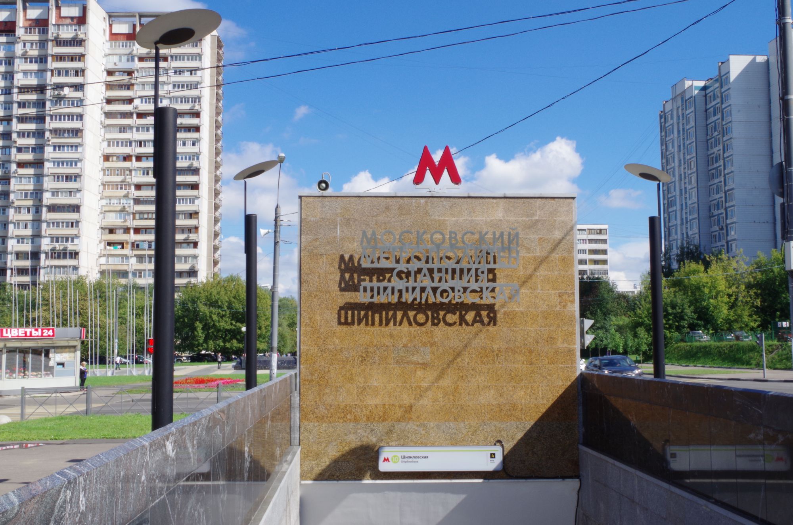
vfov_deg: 34.1
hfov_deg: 49.6
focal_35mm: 39
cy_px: 262
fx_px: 857
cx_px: 396
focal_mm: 26.25
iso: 200
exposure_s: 1/25
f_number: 29
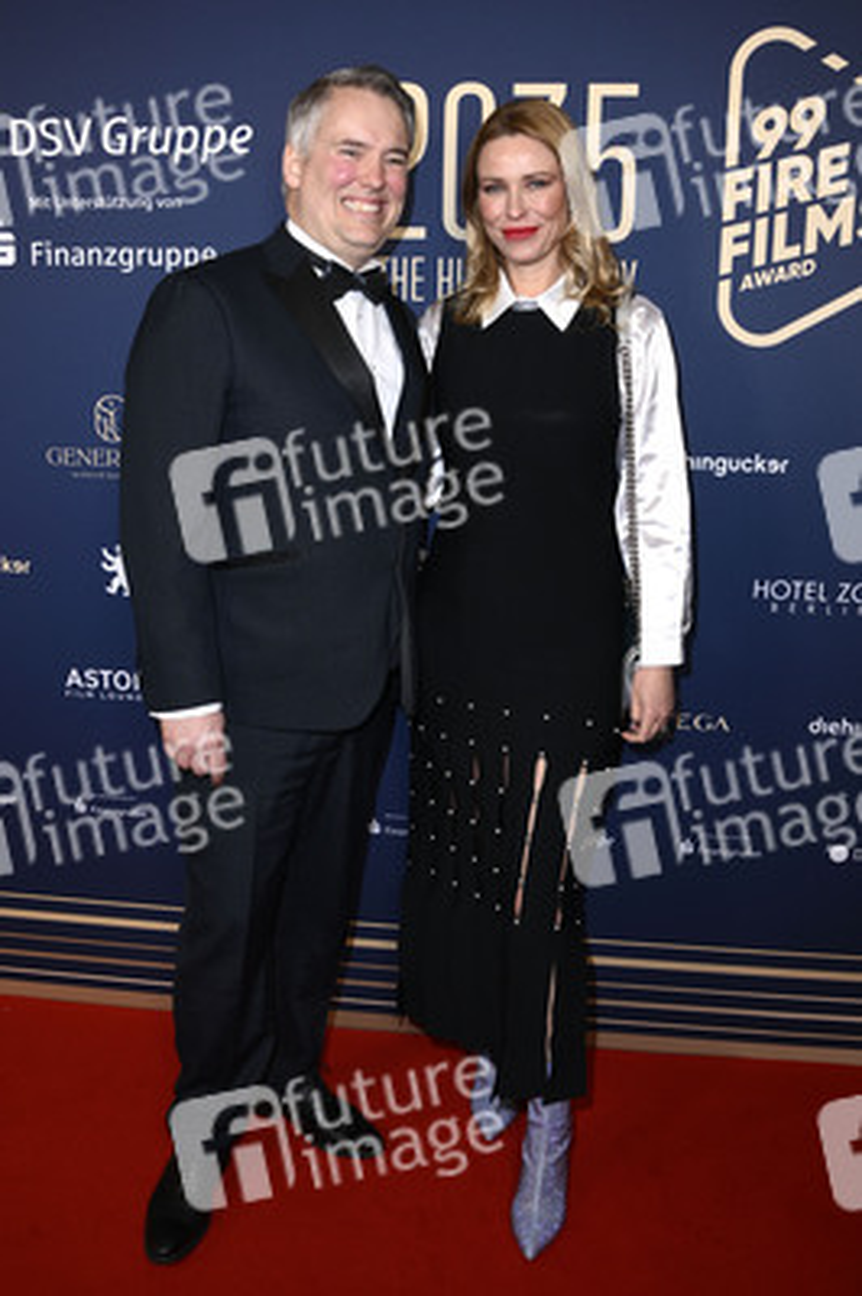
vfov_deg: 58.8
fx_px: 1151
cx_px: 431
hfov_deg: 41.0
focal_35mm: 32
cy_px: 648
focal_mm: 32
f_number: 5.6
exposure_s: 1/250
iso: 500
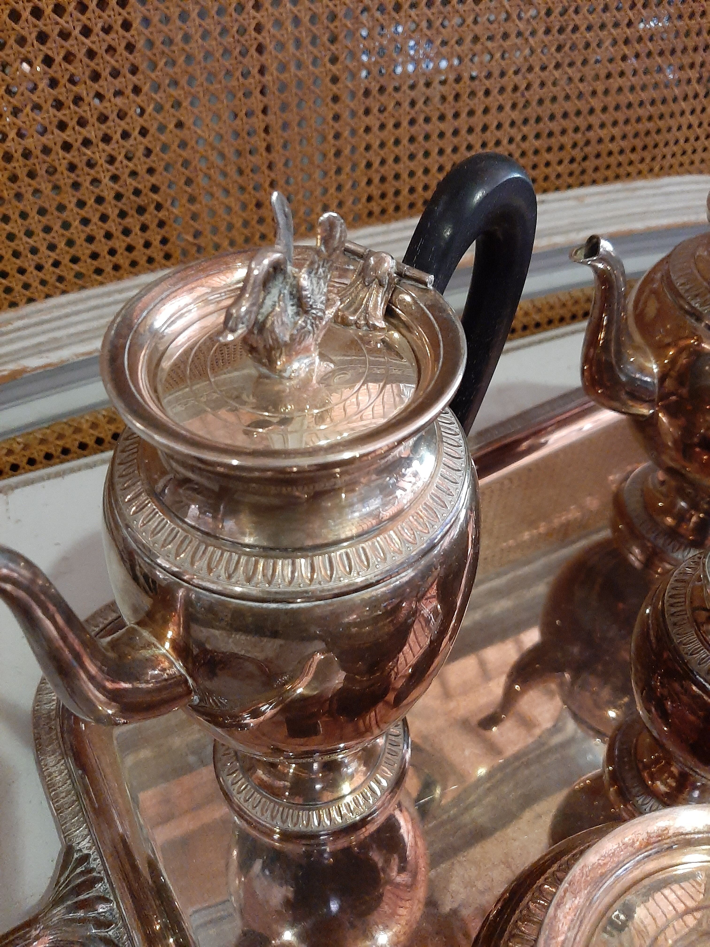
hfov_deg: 53.1
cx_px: 355
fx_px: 711
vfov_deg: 67.3
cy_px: 474
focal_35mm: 26
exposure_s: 1/24
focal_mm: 3.93
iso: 400
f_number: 1.7
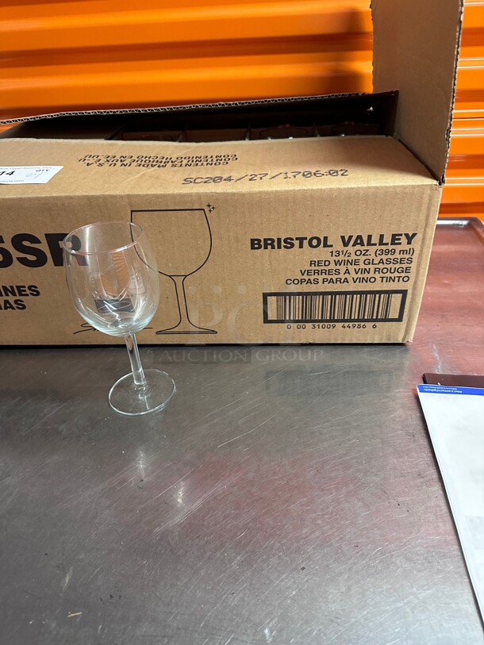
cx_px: 242
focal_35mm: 24
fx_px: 447
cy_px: 322
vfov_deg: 71.6
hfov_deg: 56.8
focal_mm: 6.86
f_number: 1.78
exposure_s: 1/60
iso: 400
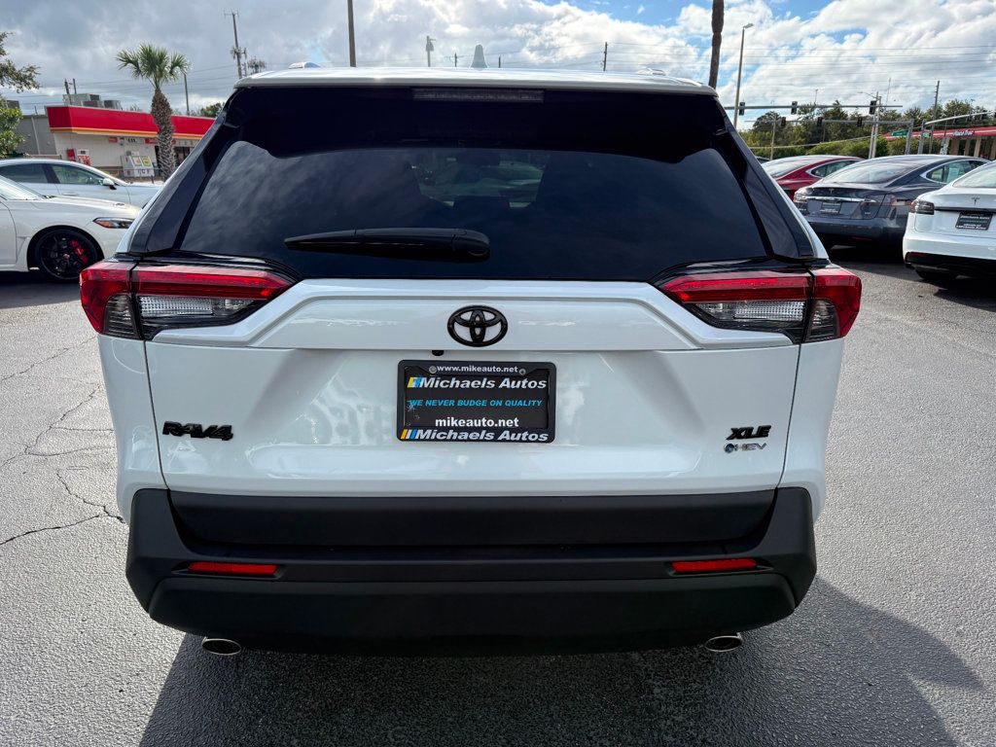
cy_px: 374
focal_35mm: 24
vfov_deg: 56.8
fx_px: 691
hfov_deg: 71.6
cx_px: 498
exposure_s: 1/4673
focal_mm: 6.76
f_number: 1.78
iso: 100
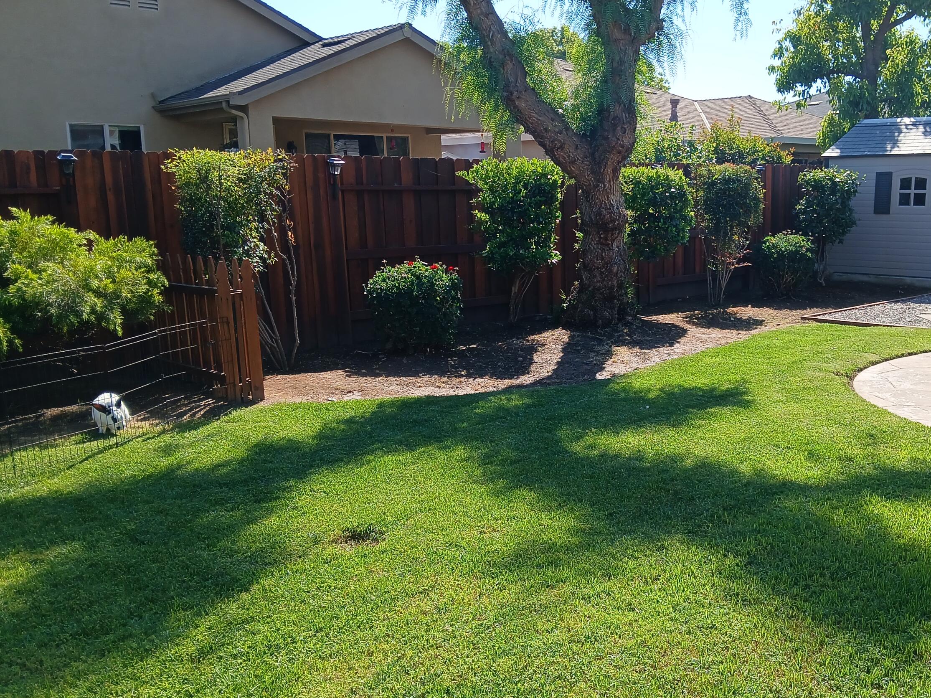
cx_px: 586
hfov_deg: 52.0
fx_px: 941
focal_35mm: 35
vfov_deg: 40.7
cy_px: 376
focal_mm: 3.98
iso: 20
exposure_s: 1/362
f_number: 1.8
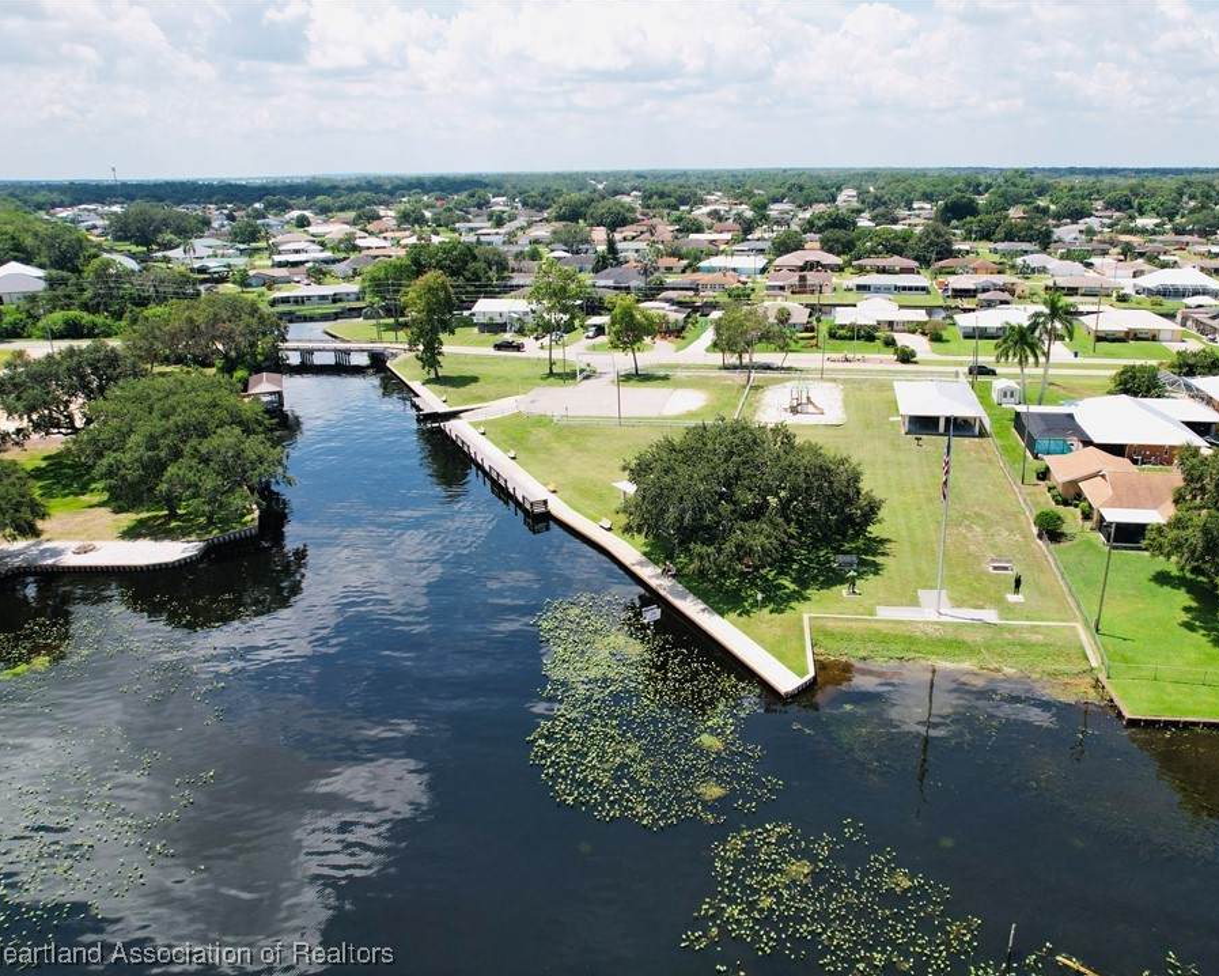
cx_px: 713
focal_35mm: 25
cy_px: 489
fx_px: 902
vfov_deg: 56.8
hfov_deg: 67.6
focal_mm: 8.38
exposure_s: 1/1500
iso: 100
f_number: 2.8
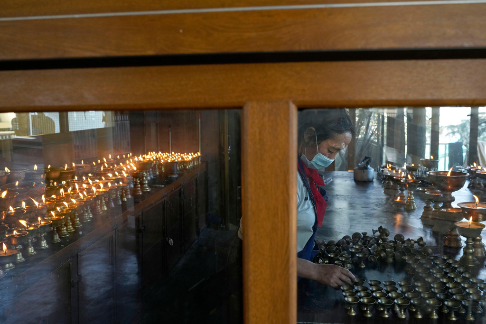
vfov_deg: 37.9
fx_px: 473
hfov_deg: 54.4
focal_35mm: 35
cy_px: 162
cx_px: 243
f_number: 5.6
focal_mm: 35
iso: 1250
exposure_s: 1/125
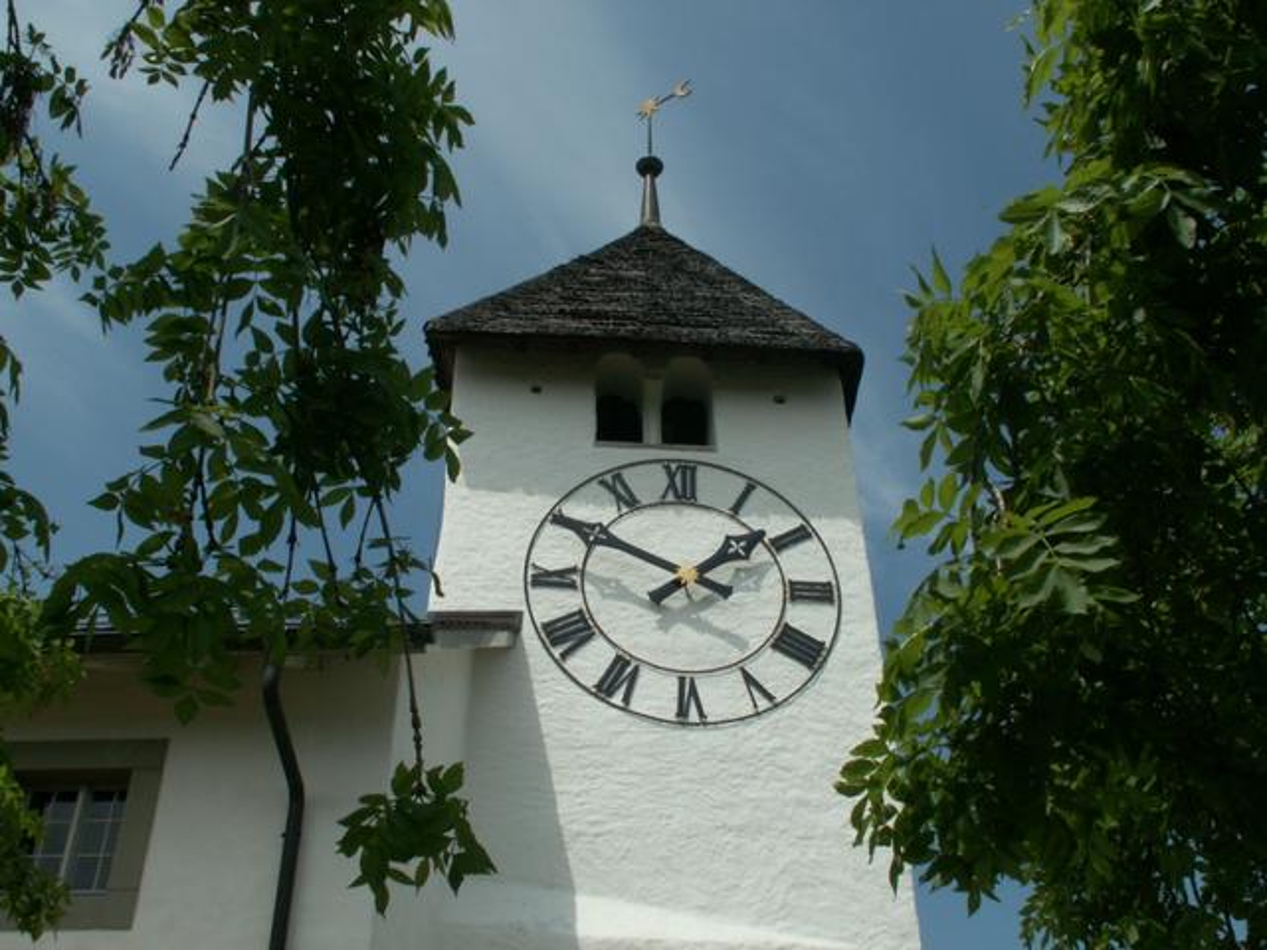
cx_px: 634
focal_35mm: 35
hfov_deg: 52.6
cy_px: 475
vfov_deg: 40.7
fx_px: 1281
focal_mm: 5.86
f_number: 8
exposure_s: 1/250
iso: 50
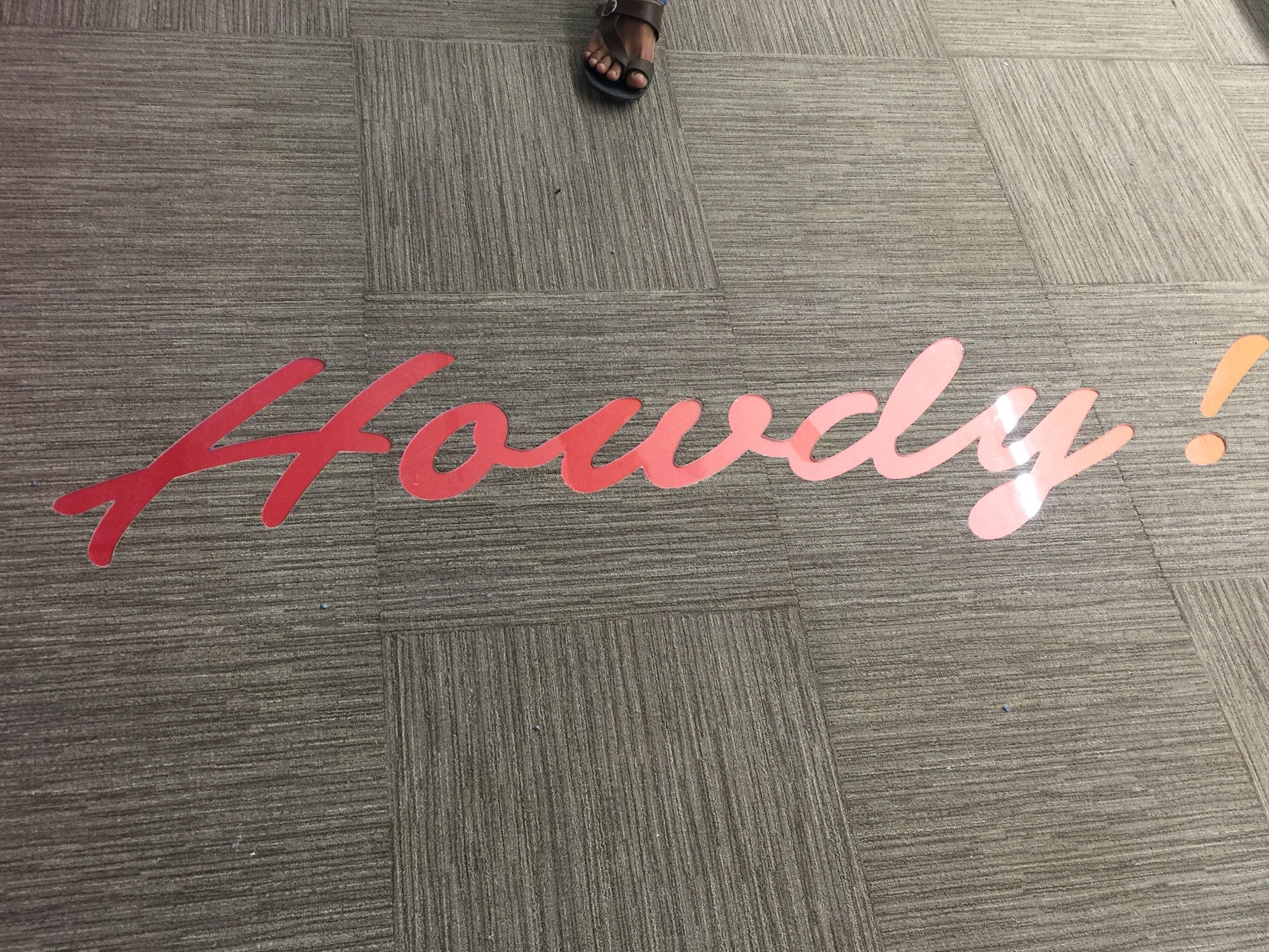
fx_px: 1246
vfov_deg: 41.7
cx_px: 635
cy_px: 425
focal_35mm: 34
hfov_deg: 54.0
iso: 50
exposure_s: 1/17
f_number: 2.2
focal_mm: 4.15
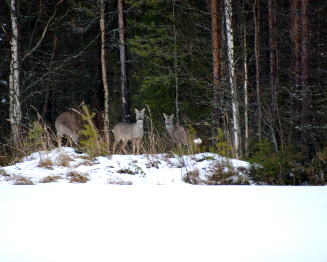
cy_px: 131
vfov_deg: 3.0
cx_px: 142
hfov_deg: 3.8
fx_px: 4917
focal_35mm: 508
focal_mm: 300
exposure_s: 1/500
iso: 1800
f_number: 6.3
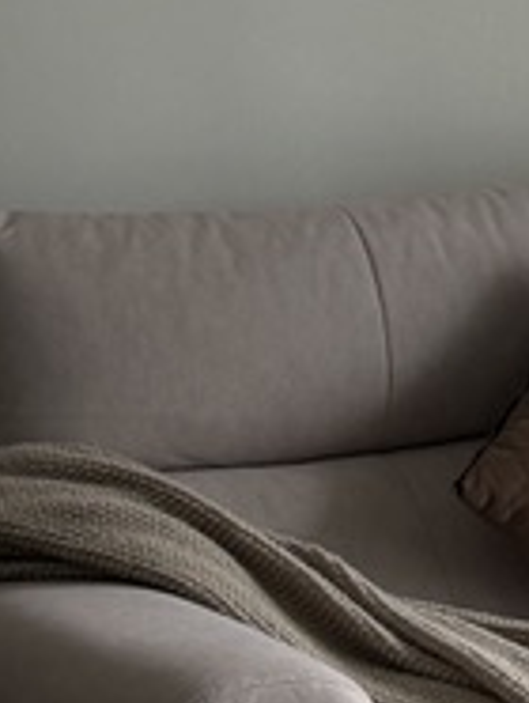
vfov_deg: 14.7
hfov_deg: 9.8
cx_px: 1292
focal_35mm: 132
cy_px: 11
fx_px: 2683
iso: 100
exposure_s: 1/1192
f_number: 1.78
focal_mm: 6.76
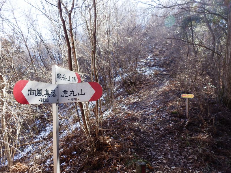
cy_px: 86
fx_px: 160
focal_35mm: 24
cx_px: 116
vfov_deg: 56.8
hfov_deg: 71.6
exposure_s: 1/100
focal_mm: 4.2
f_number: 3
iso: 80
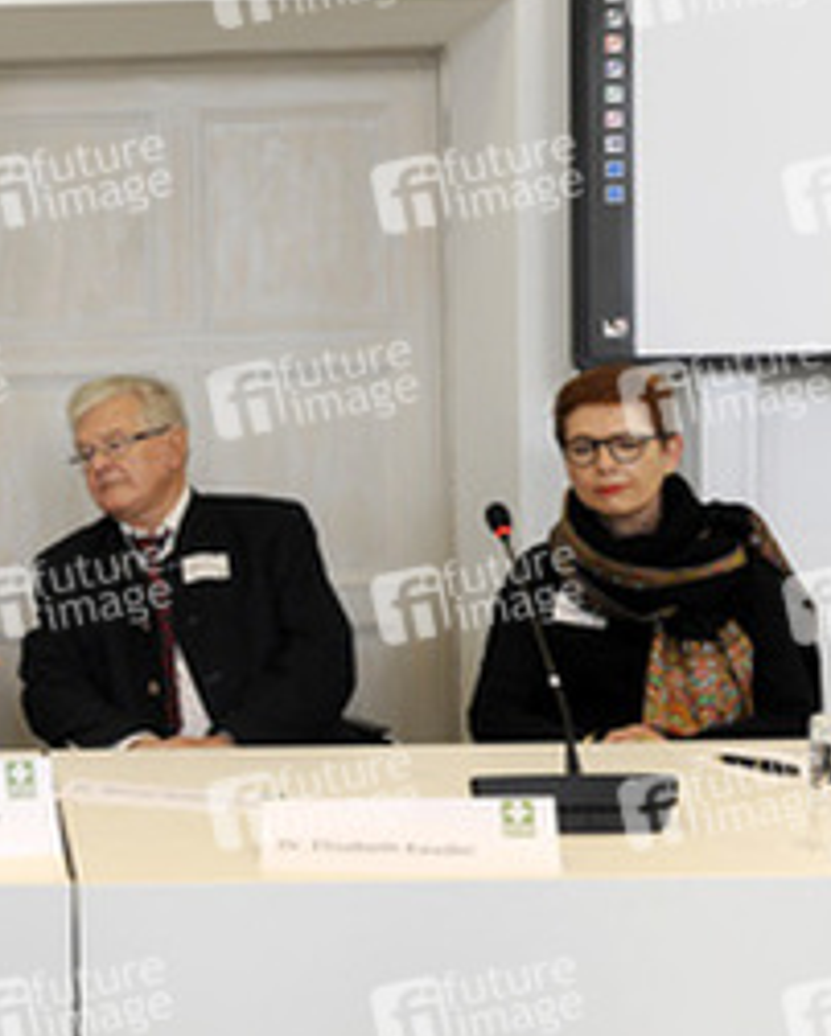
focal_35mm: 57
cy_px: 493
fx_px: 1750
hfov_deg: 25.1
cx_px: -45
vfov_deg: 33.0
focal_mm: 34
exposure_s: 1/125
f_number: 4
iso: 800
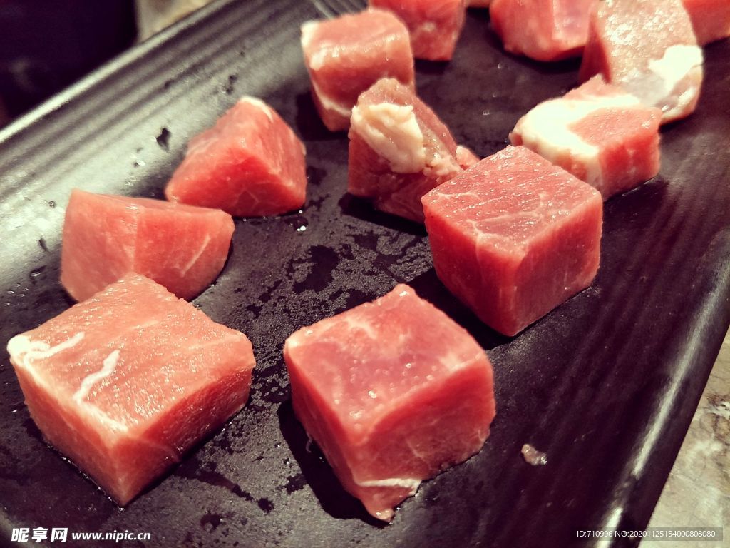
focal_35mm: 24
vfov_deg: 56.8
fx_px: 506
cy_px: 274
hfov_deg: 71.6
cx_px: 365
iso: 437
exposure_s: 1/25
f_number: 1.7
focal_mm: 4.1
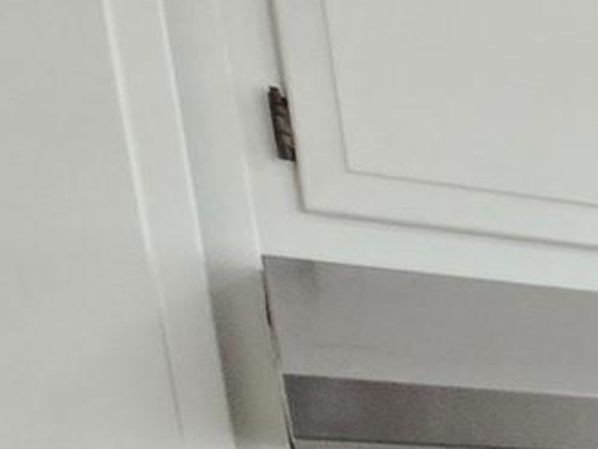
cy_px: 1034
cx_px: 1376
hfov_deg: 15.4
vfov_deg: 13.8
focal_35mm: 81
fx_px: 1400
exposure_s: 1/60
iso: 320
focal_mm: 2.2
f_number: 2.2
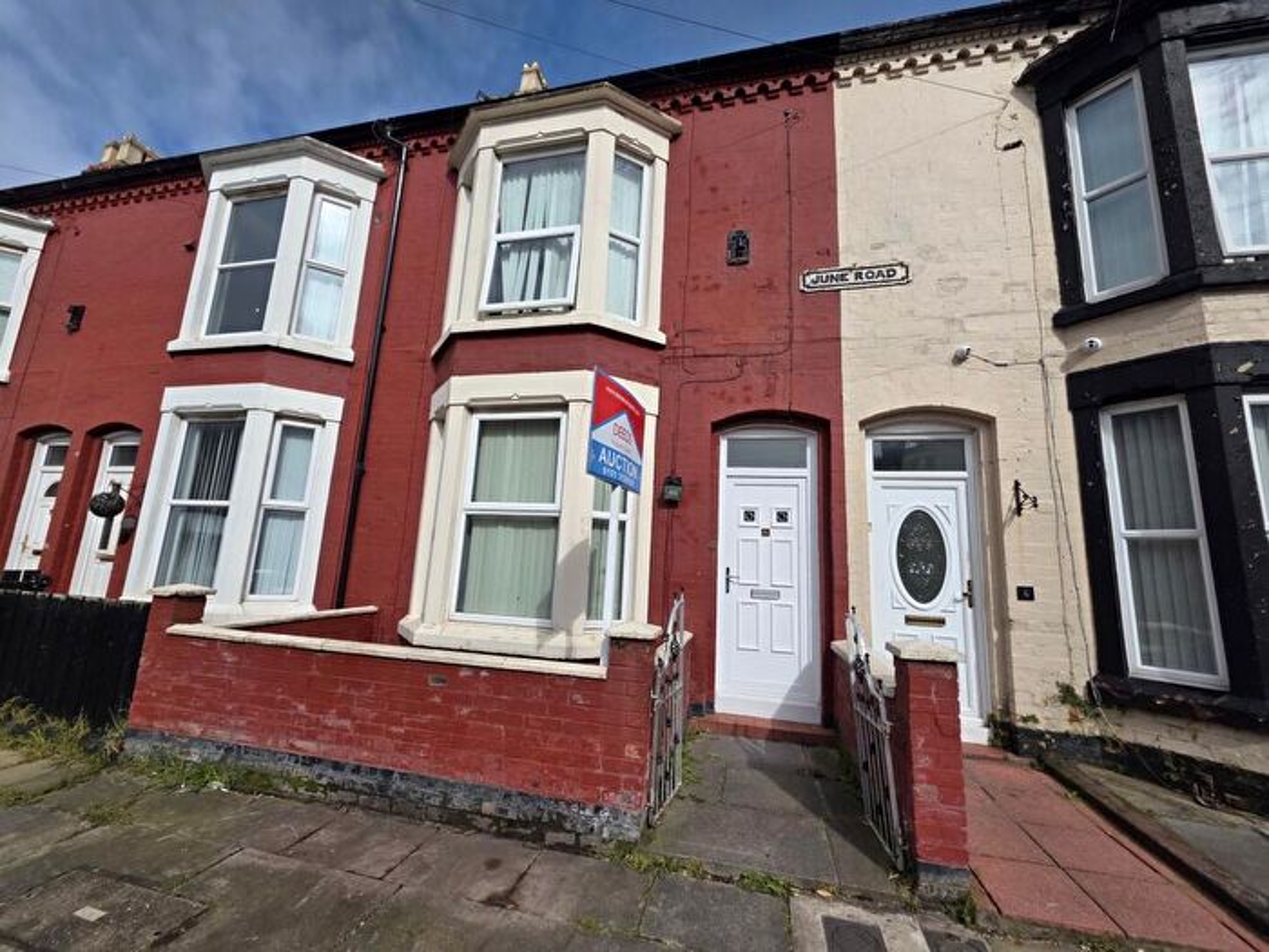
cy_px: 476
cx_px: 634
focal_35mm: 13
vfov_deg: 89.9
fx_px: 477
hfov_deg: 106.2
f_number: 1.9
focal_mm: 2.2
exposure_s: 1/3363
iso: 40
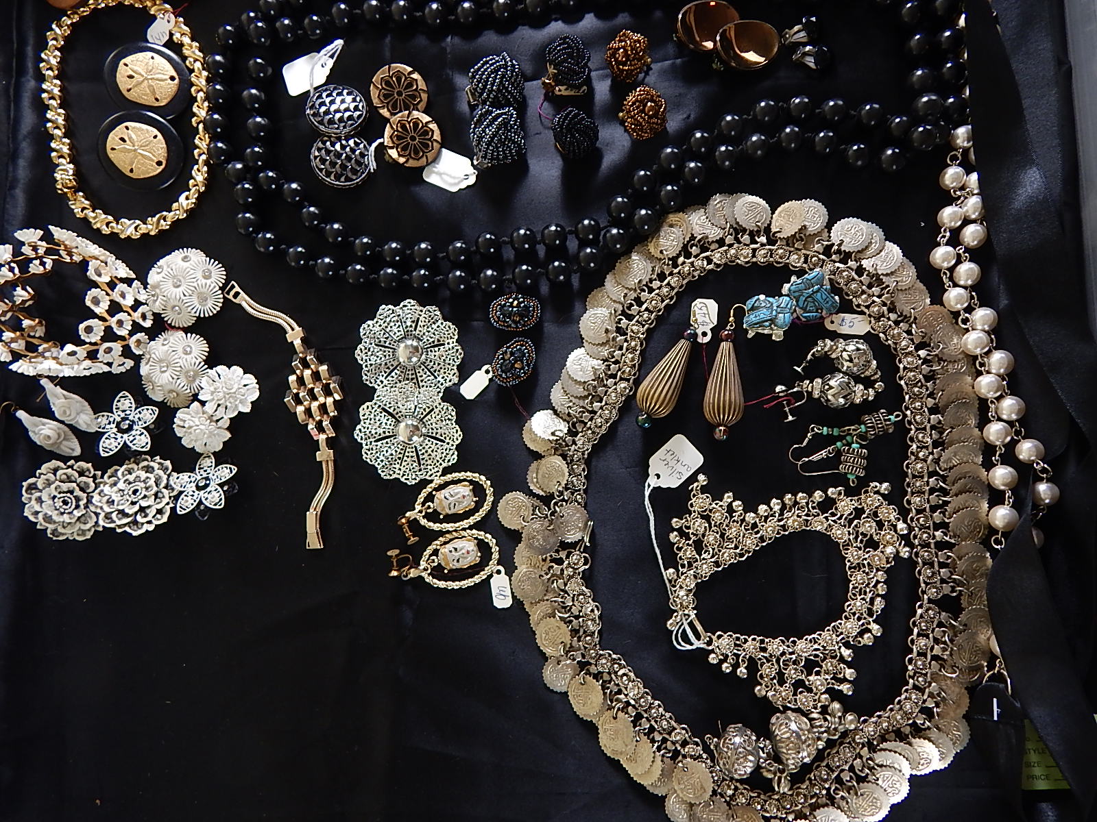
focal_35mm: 22
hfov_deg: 76.4
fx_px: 697
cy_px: 411
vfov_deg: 61.1
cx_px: 548
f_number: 3
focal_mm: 4
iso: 125
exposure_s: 1/30
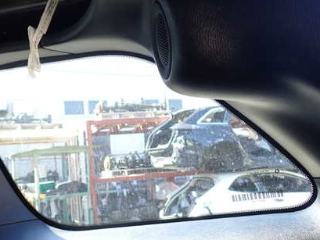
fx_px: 407
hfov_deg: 42.8
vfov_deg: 32.8
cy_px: 138
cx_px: 131
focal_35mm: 44
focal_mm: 5.4
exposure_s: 1/60
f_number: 2.3
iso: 200
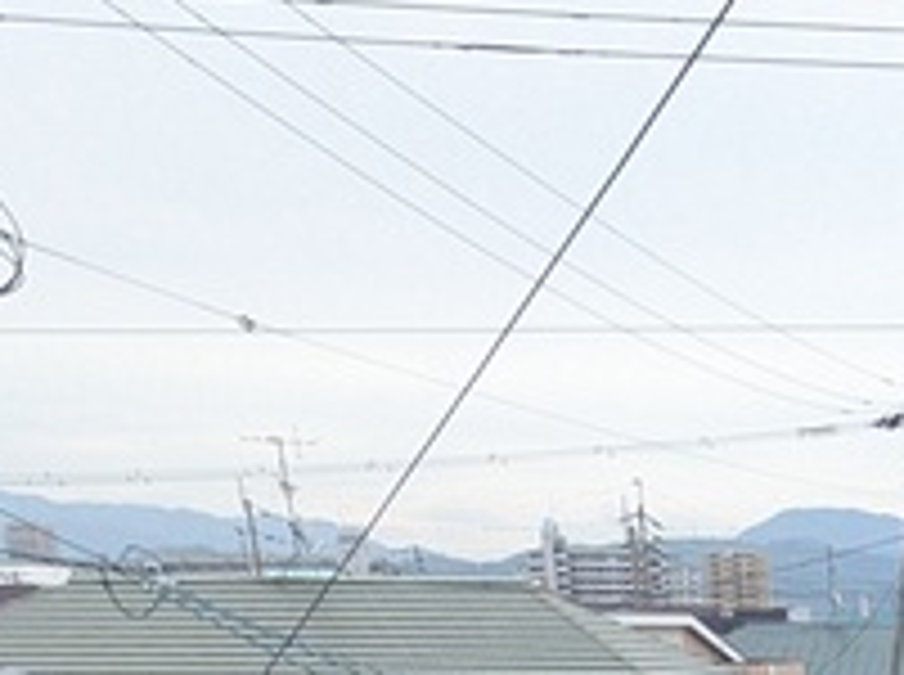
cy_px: 1390
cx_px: 1129
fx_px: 1747
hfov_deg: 25.5
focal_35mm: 67
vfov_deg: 16.2
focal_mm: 1.83
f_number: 2.2
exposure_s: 1/476
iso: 49
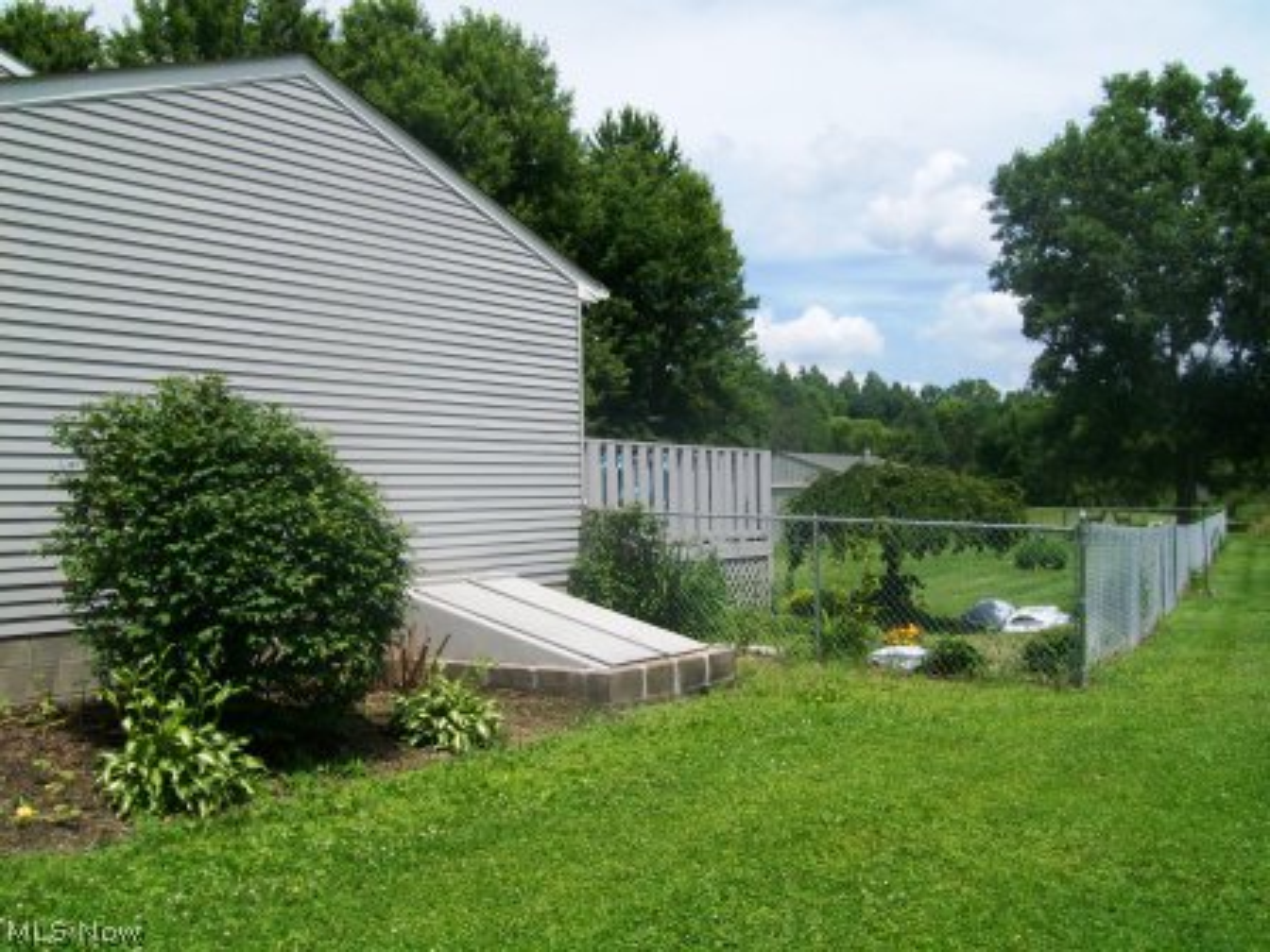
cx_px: 635
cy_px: 476
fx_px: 1247
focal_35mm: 34
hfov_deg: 54.0
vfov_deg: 41.8
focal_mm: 6.1
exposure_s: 1/500
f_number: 4.9
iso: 64
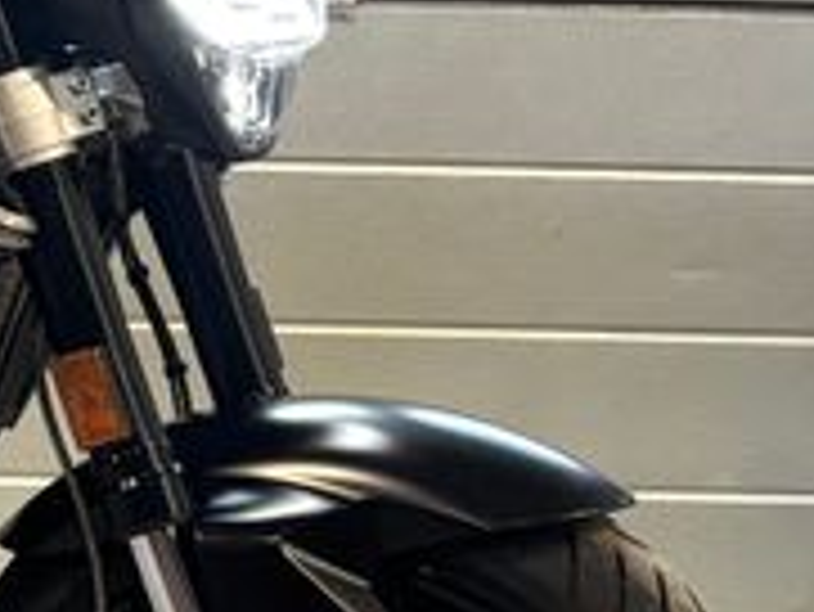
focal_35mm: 92
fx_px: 2165
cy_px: 256
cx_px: -481
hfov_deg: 18.4
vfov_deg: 16.1
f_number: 1.6
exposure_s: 1/50
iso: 200
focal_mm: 5.96
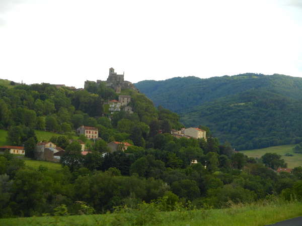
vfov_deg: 12.7
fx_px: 1021
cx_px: 151
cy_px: 113
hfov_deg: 16.8
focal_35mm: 117
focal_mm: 20.9
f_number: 5.9
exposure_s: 1/60
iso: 80
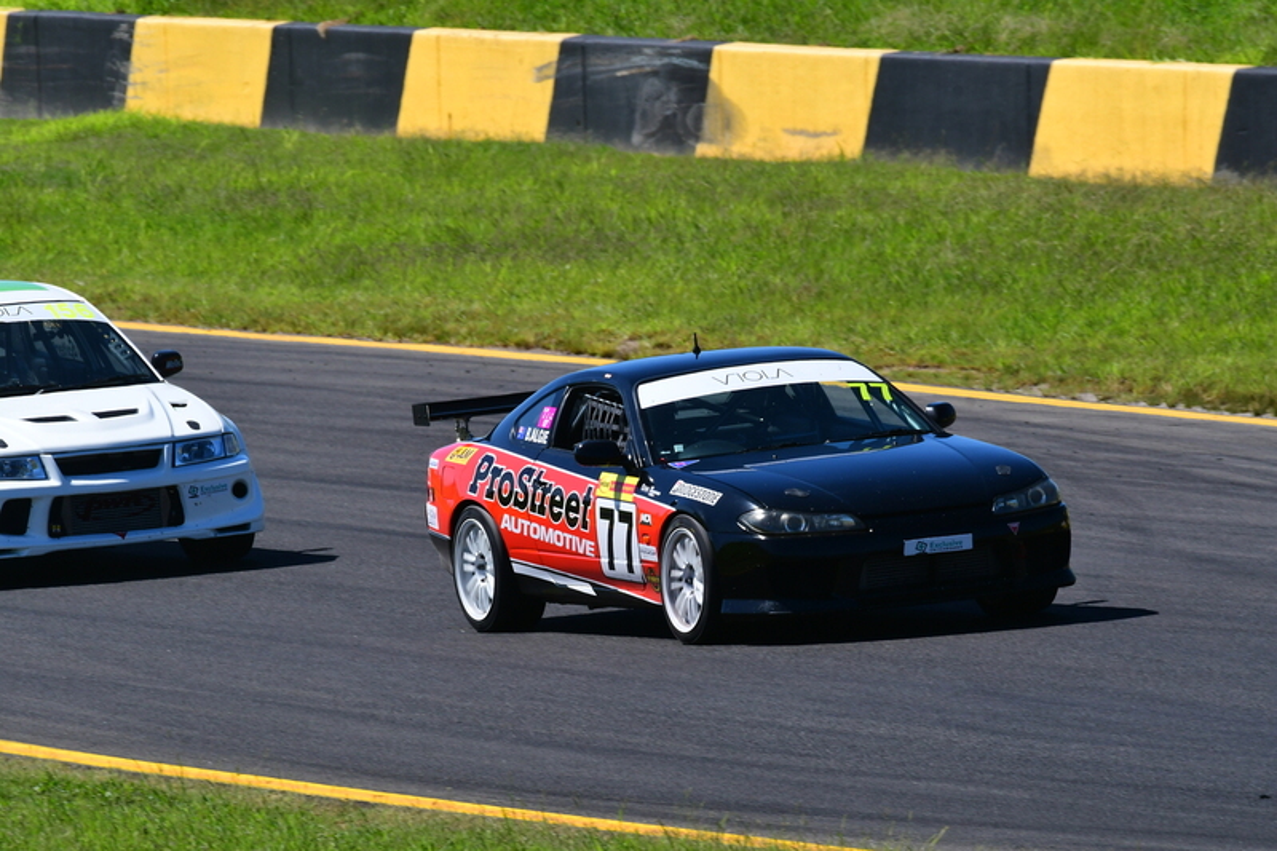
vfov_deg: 2.3
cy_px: 426
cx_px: 638
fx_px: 20746
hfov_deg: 3.5
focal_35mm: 585
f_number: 13
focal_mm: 390
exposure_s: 1/640
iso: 500
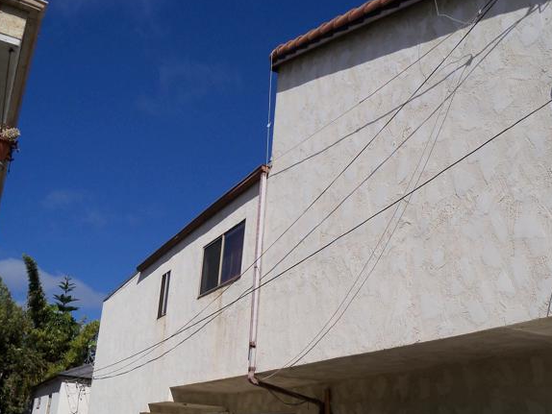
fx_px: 622
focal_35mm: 39
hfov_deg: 47.8
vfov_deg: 36.8
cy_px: 218
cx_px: 299
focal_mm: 6.2
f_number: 6.2
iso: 80
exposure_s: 1/800
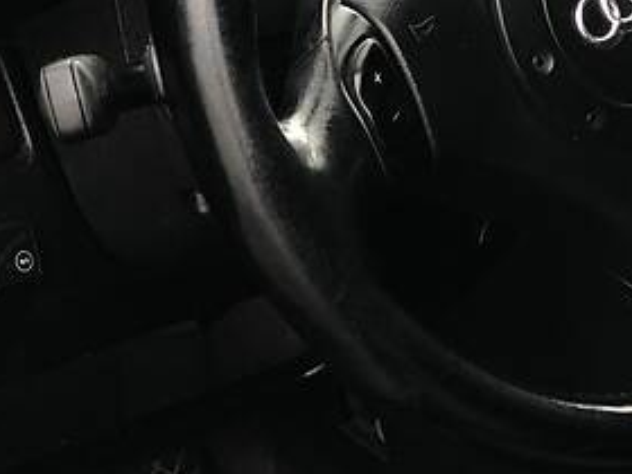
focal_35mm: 163
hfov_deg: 12.1
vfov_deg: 9.1
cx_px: 512
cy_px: 167
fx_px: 2976
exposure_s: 1/40
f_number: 2.8
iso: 20
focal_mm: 6.6
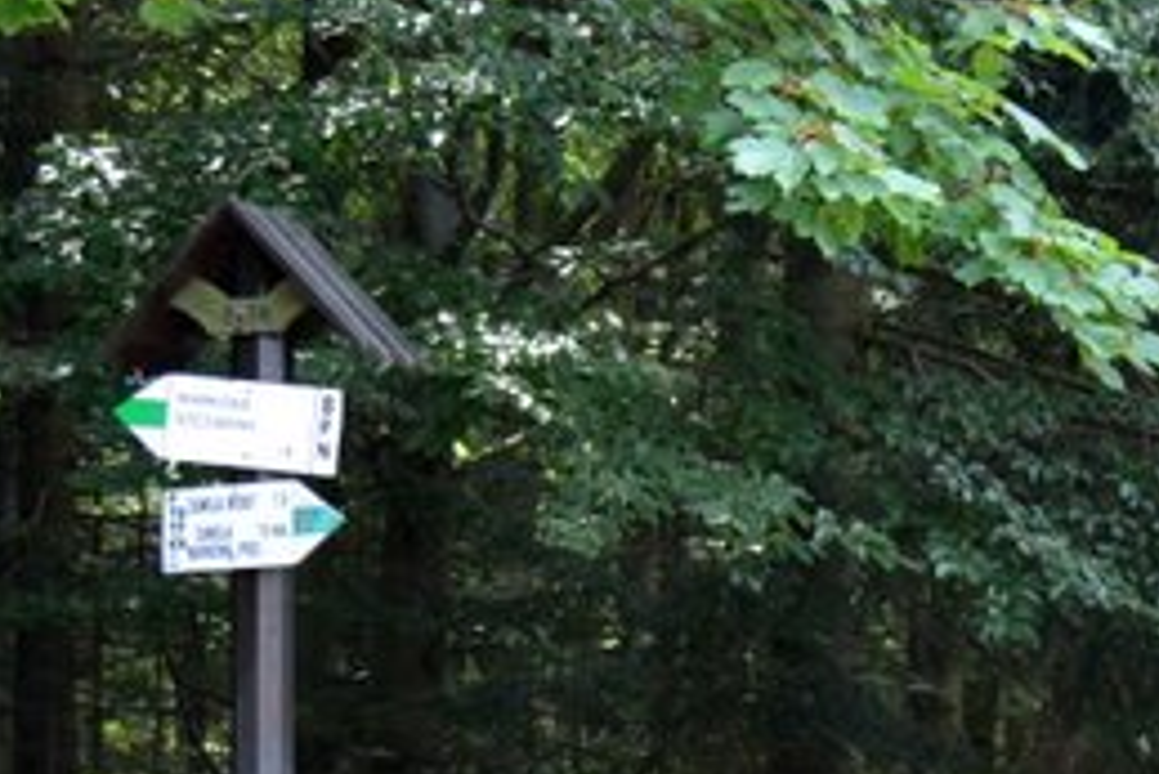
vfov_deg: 12.2
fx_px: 3575
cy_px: 841
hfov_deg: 18.0
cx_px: 1101
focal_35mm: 111
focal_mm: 24
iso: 400
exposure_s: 1/80
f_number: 4.5
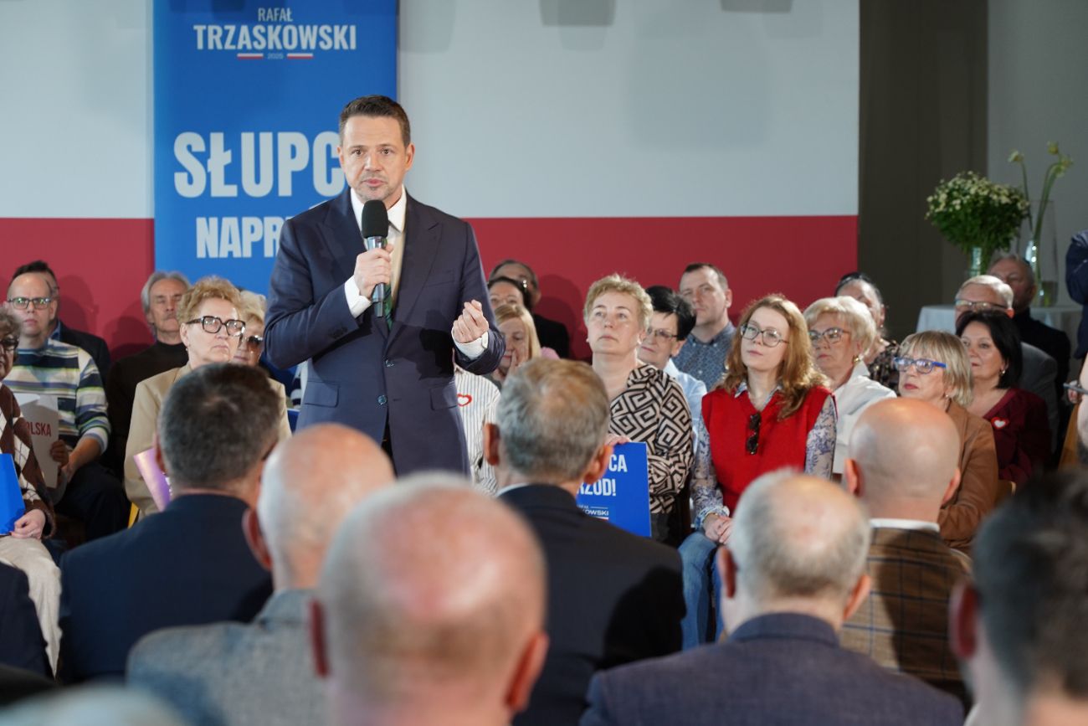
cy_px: 363
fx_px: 3173
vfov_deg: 13.0
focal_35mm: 105
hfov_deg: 19.5
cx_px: 544
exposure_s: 1/100
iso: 1000
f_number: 5.6
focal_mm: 105
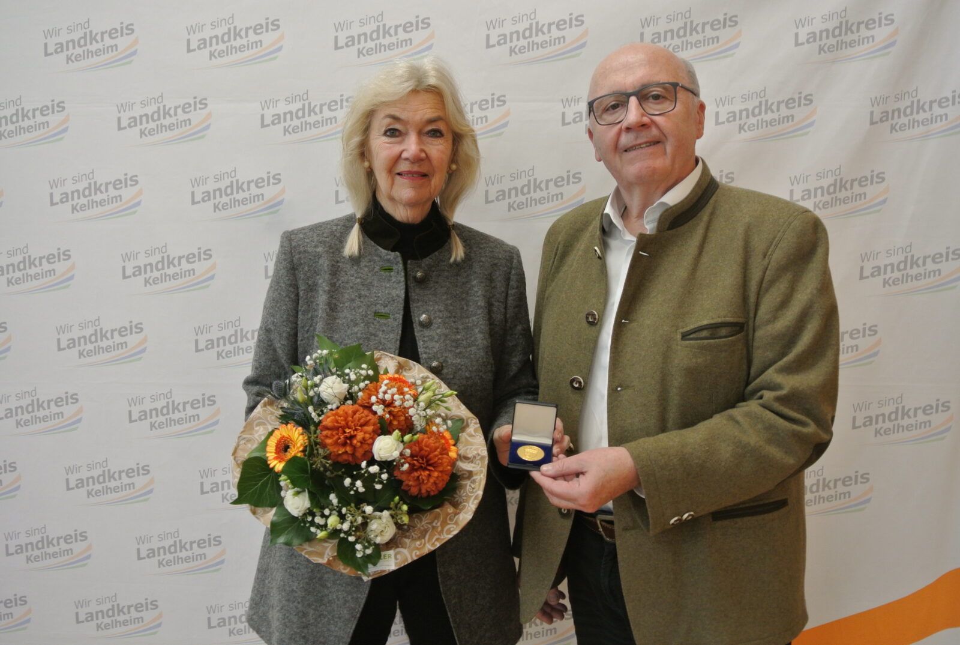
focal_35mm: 34
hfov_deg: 55.7
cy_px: 322
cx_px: 480
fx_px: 909
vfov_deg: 39.1
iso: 400
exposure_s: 1/100
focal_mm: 12.7
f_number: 3.8
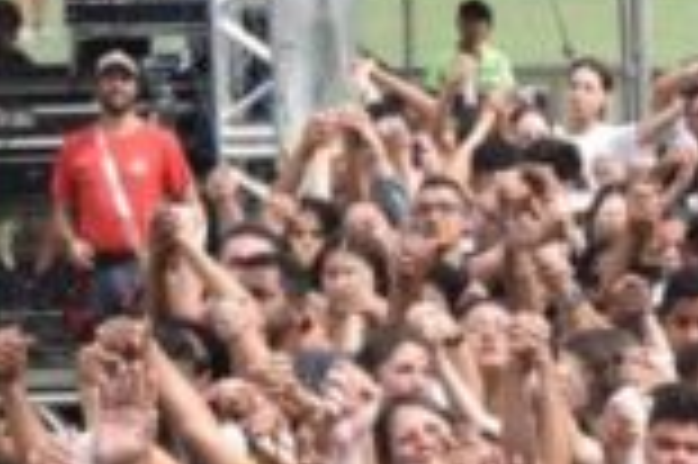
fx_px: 7437
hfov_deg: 5.3
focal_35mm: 384
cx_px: 1000
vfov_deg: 3.6
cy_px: 750
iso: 200
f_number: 11
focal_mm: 58
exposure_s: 1/200
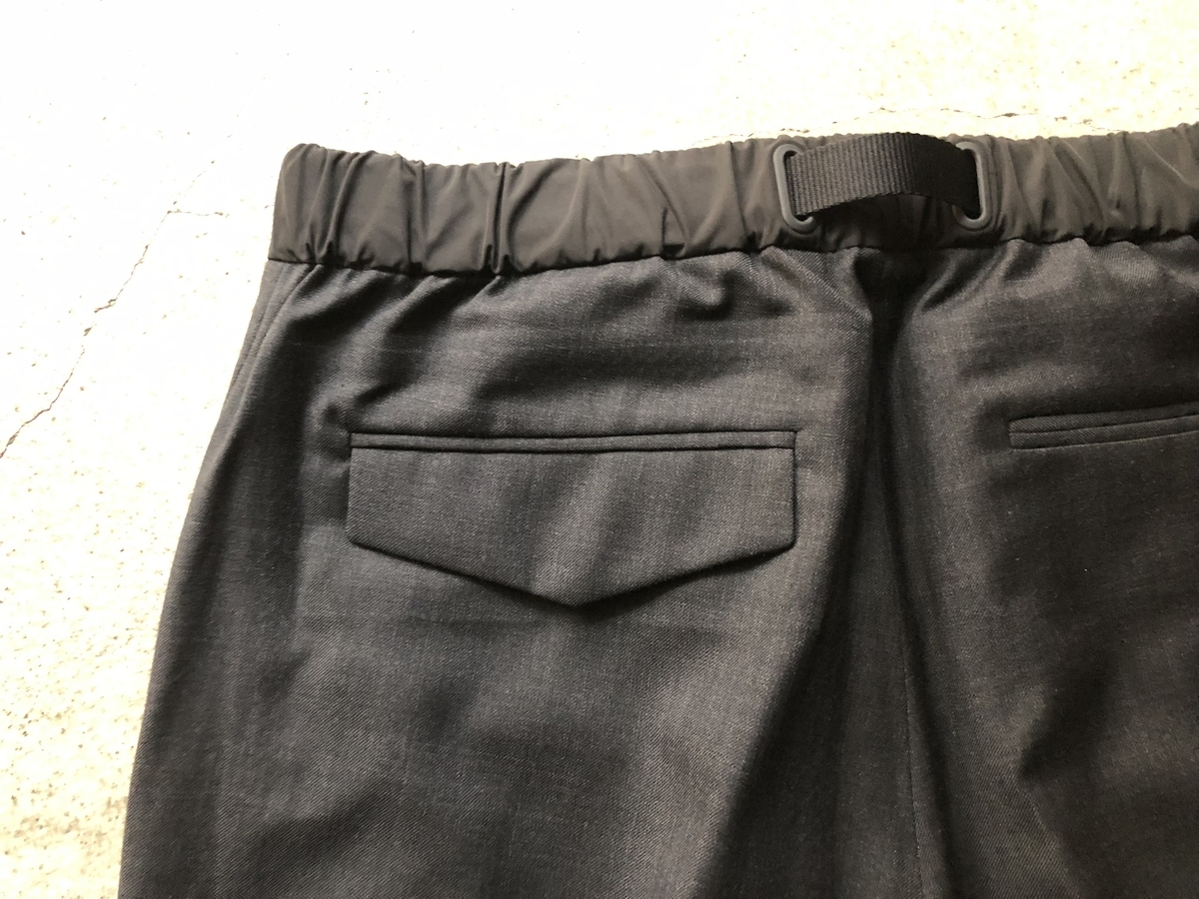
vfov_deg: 49.7
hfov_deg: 63.4
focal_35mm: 28
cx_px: 600
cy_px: 450
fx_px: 970
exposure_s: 1/4
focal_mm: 4
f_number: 1.8
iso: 100
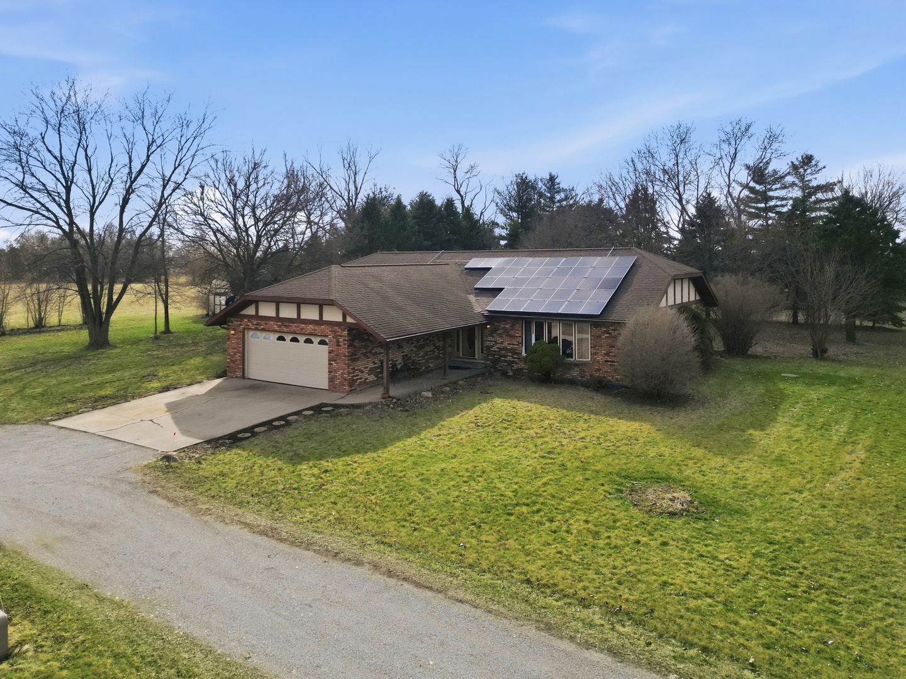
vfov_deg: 56.8
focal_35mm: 24
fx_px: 628
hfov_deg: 71.6
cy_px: 340
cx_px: 453
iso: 110
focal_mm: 6.7
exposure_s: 1/5000
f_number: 1.7
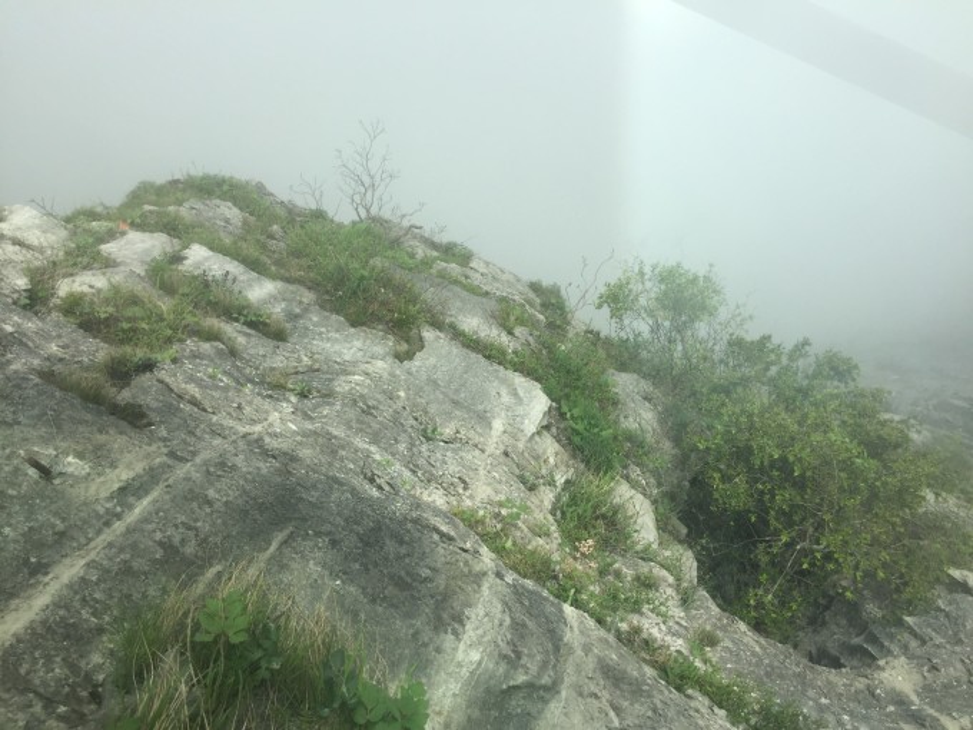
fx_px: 815
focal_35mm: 29
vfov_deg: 48.2
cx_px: 486
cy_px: 365
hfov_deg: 61.7
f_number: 2.2
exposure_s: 1/1647
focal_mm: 4.15
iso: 32
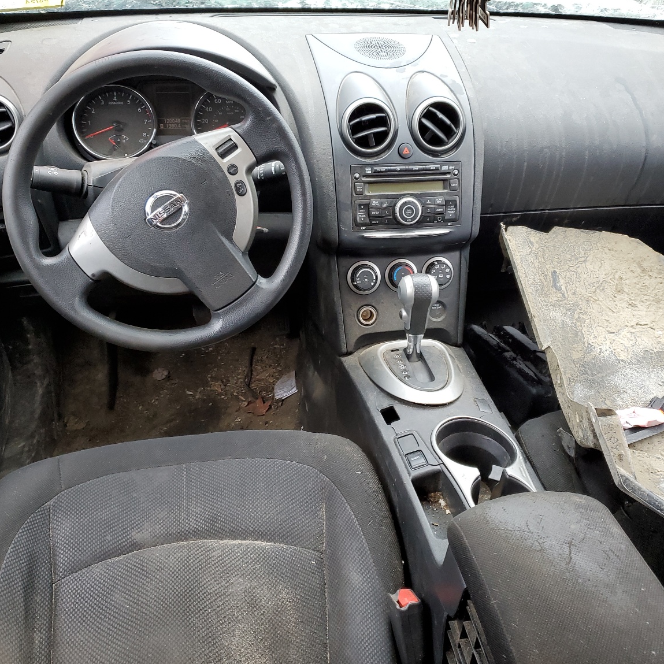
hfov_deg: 51.1
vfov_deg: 51.1
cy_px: 335
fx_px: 694
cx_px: 358
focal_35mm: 32
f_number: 1.5
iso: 78
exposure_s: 1/60.2
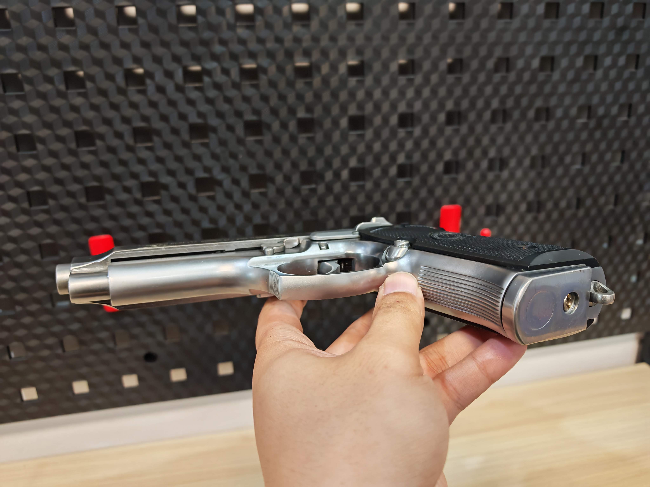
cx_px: 325
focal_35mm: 24
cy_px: 244
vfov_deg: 56.8
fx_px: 451
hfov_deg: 71.6
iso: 400
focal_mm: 6.83
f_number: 2
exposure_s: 1/50
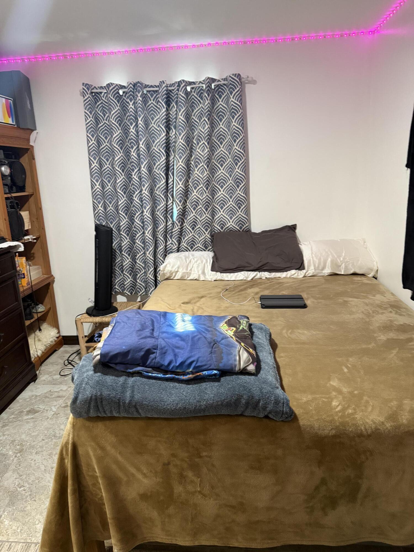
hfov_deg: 56.8
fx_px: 383
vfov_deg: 71.6
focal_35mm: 24
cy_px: 276
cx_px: 207
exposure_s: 1/60
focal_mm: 6.76
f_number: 1.78
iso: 500
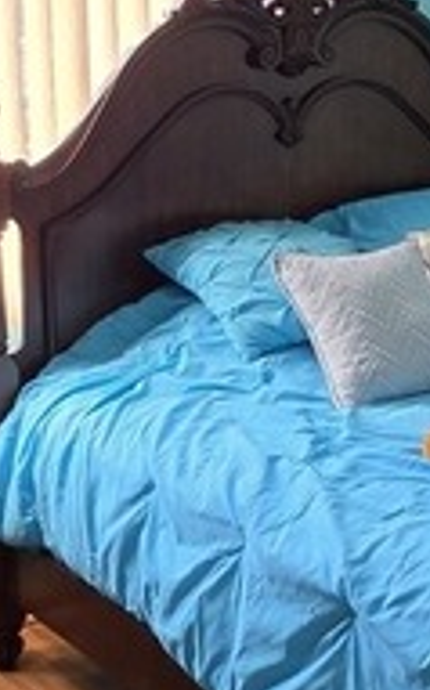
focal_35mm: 78
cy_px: 408
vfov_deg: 26.4
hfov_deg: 16.6
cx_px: 119
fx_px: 1466
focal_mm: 2.2
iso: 50
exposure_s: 1/120
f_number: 1.9
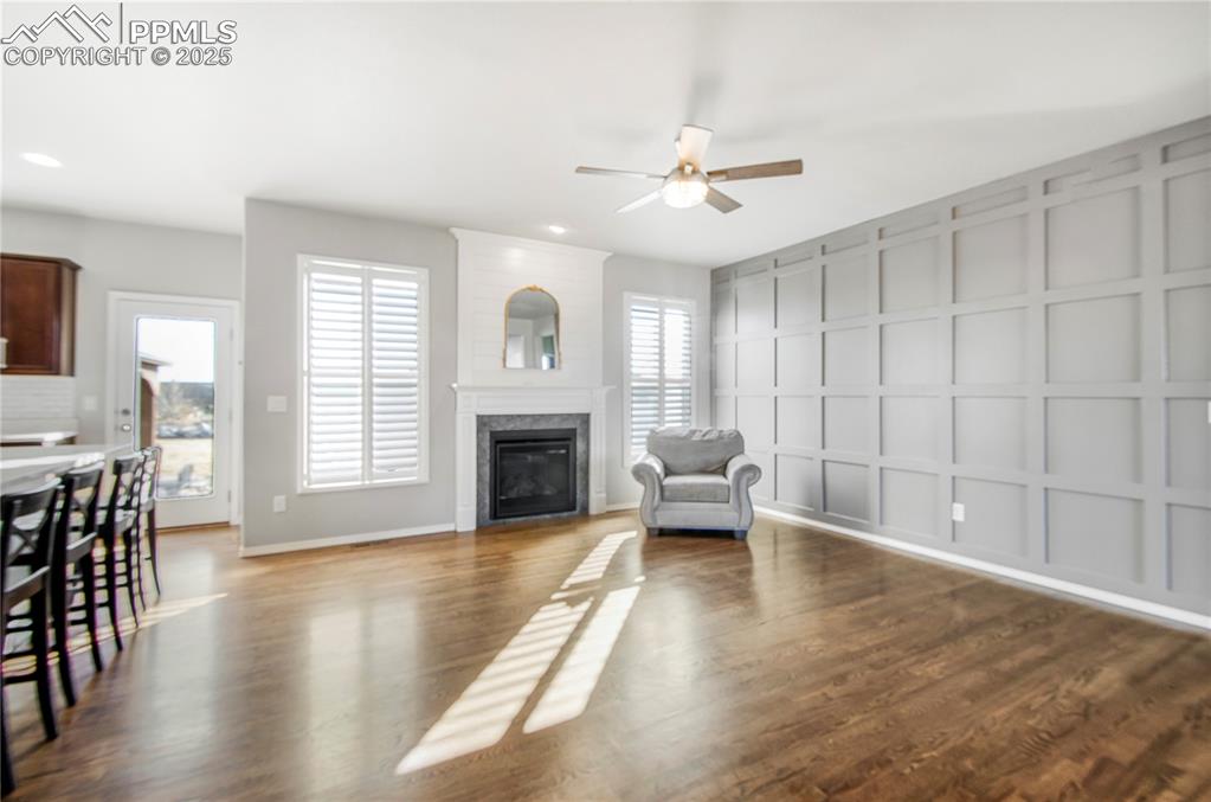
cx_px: 606
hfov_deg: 100.5
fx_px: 503
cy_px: 401
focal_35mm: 15
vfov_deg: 77.0
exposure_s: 1/8
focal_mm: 10
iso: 200
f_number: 13
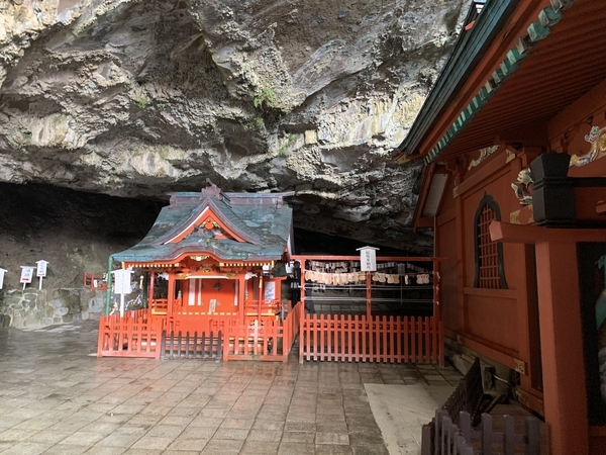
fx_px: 455
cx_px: 303
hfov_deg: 67.3
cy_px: 228
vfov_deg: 53.1
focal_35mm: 26
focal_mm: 4.25
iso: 400
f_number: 1.8
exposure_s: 1/47
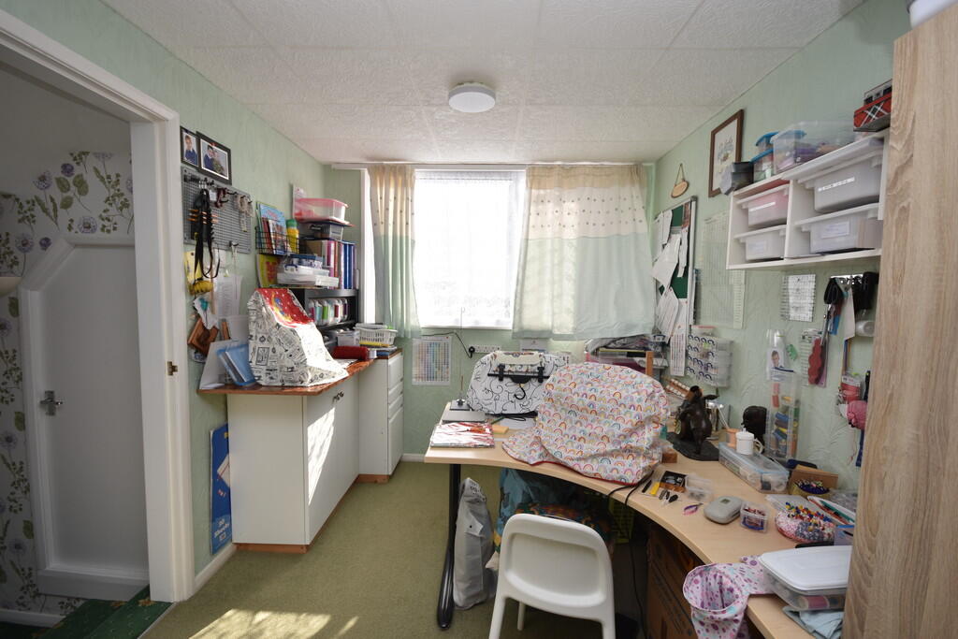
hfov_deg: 100.4
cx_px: 479
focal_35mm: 15
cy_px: 320
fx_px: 399
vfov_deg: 77.3
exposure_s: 1/160
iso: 100
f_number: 6.3
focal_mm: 10
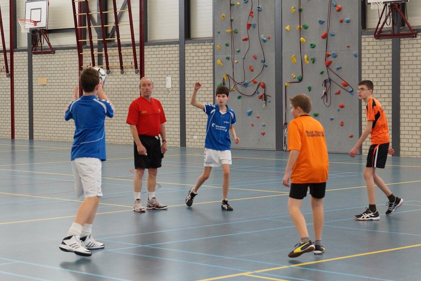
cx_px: 210
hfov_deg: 27.0
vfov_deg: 18.2
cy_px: 140
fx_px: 877
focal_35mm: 75
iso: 1600
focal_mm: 50
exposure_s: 1/250
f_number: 4
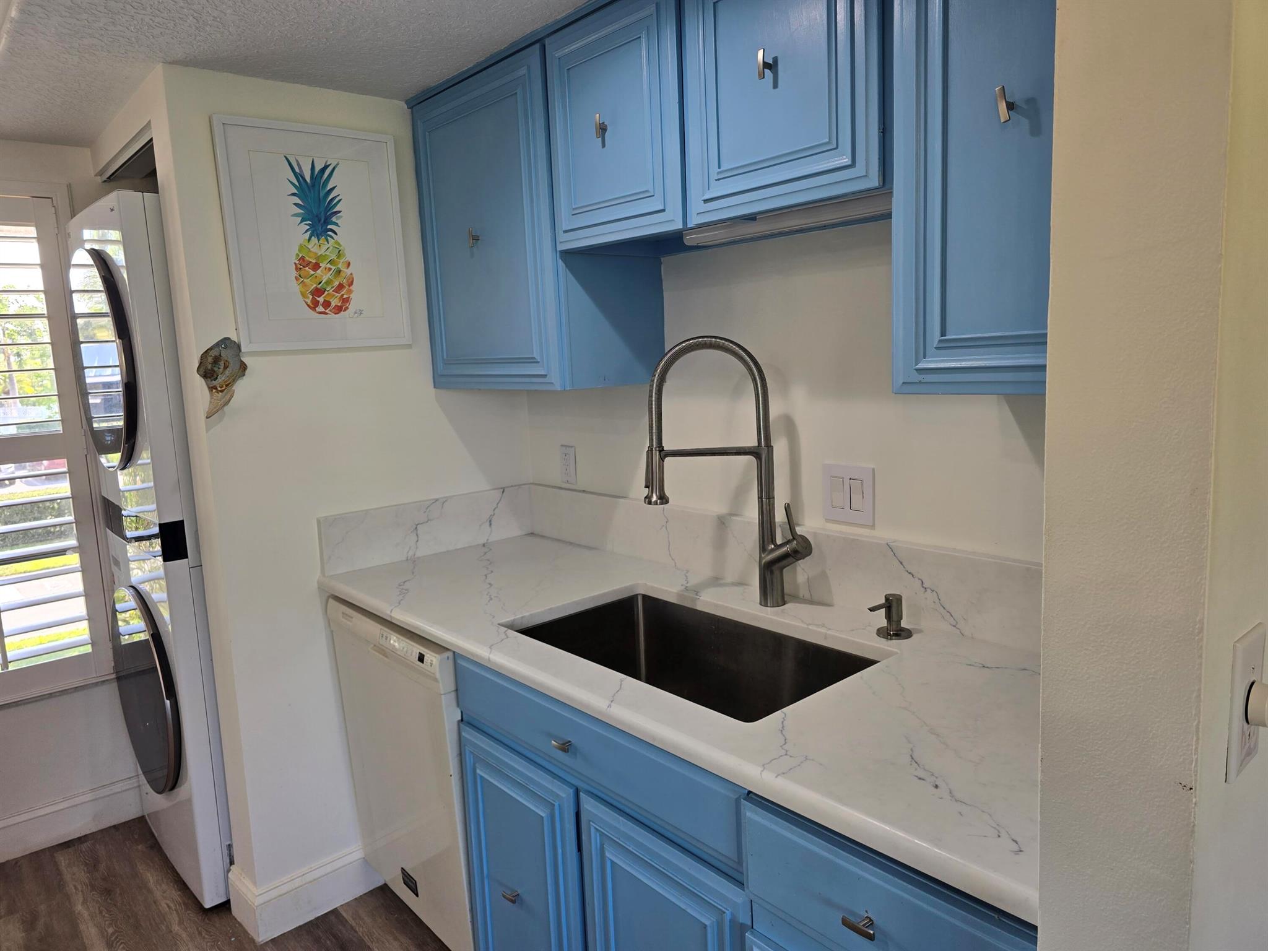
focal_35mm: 23
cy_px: 476
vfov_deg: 58.9
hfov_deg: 73.9
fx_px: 843
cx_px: 634
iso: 50
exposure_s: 1/120
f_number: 1.7
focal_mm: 6.3
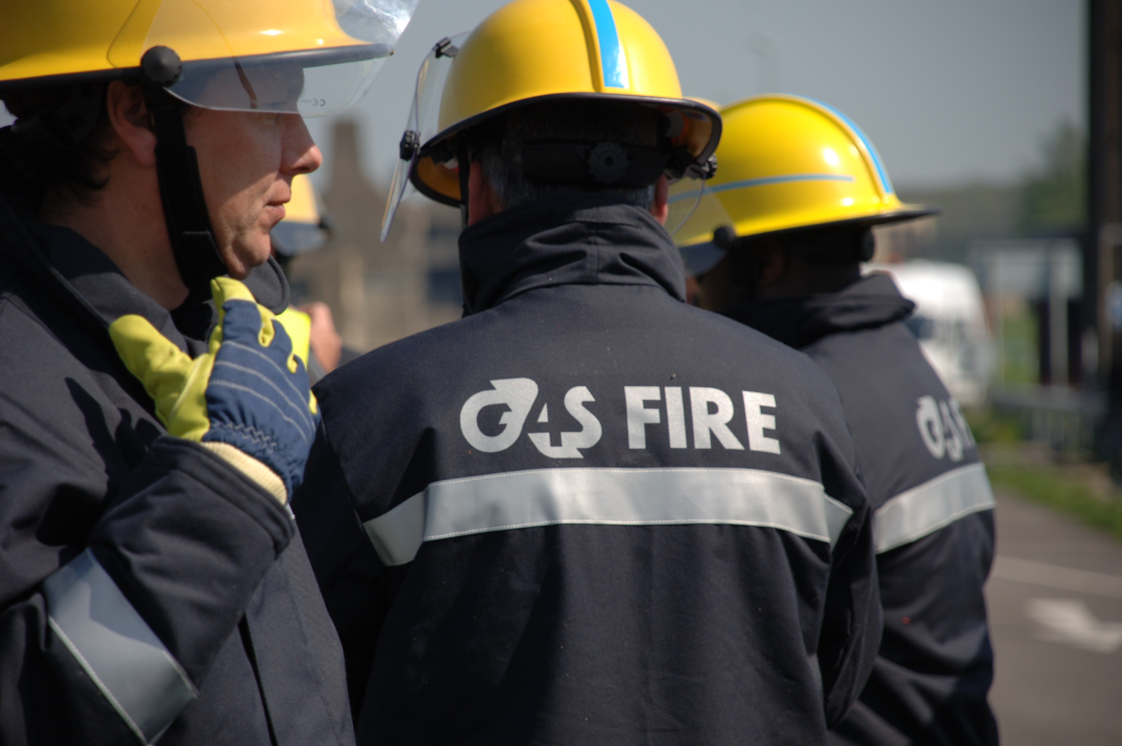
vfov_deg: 6.8
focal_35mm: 202
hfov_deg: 10.2
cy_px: 373
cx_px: 561
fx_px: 6304
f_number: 5.6
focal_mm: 135
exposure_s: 1/800
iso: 200
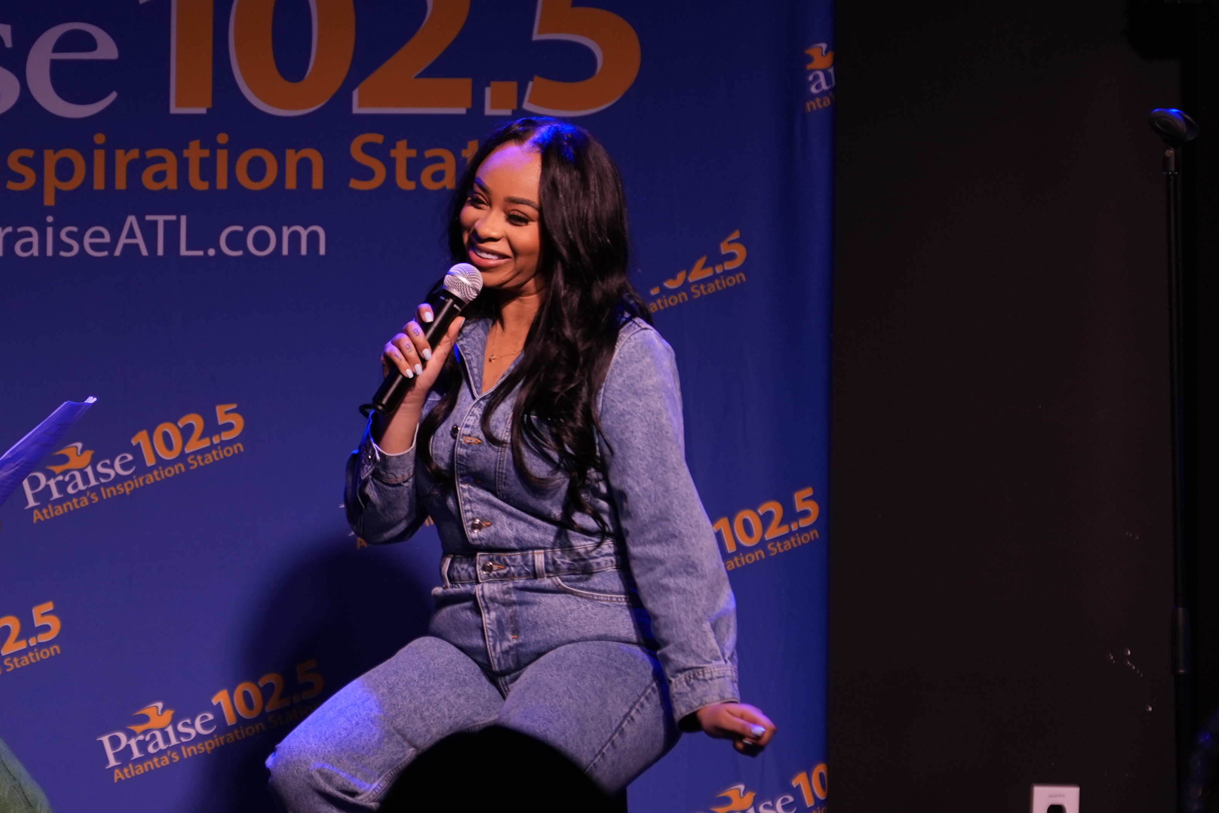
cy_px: 421
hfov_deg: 10.4
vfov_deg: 7.0
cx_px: 151
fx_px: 6636
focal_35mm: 196
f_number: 2.8
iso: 200
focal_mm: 67
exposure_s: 1/125
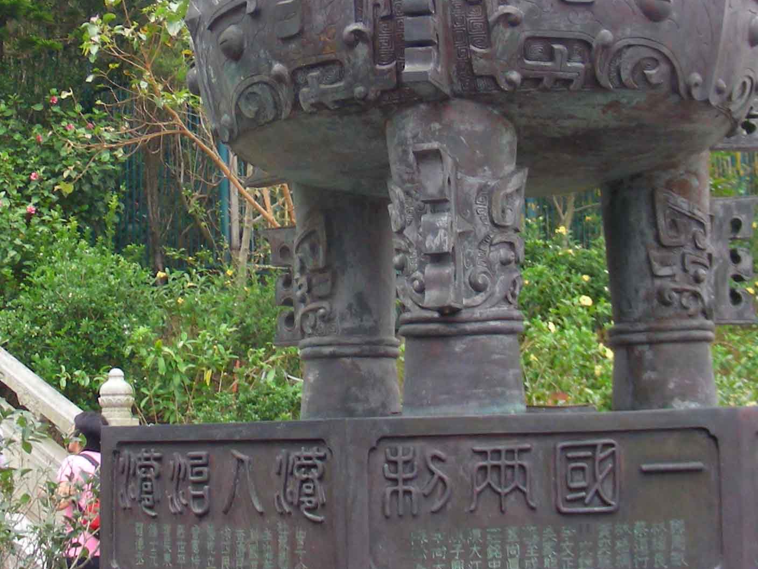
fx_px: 1664
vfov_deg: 19.2
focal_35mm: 76
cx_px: 284
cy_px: 119
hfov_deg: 25.6
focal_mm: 6.3
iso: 113
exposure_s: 1/30
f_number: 3.5
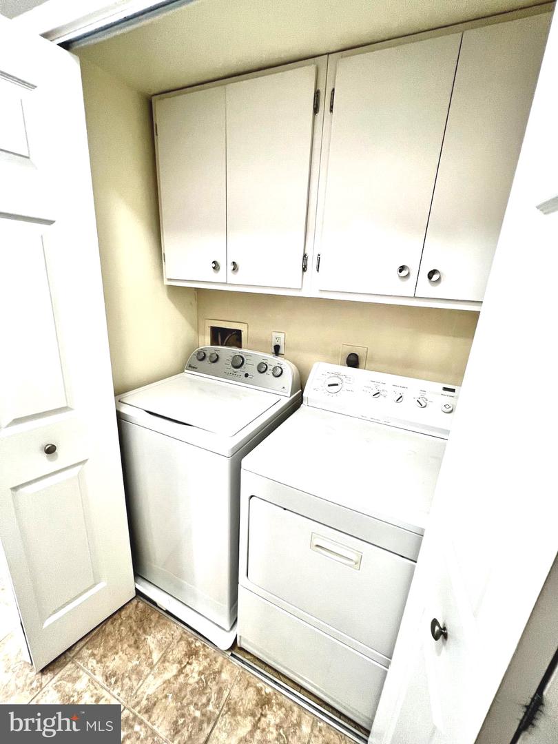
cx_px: 279
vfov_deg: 106.2
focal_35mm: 13
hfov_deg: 89.9
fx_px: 279
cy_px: 372
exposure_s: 1/60
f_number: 1.8
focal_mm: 1.57
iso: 200
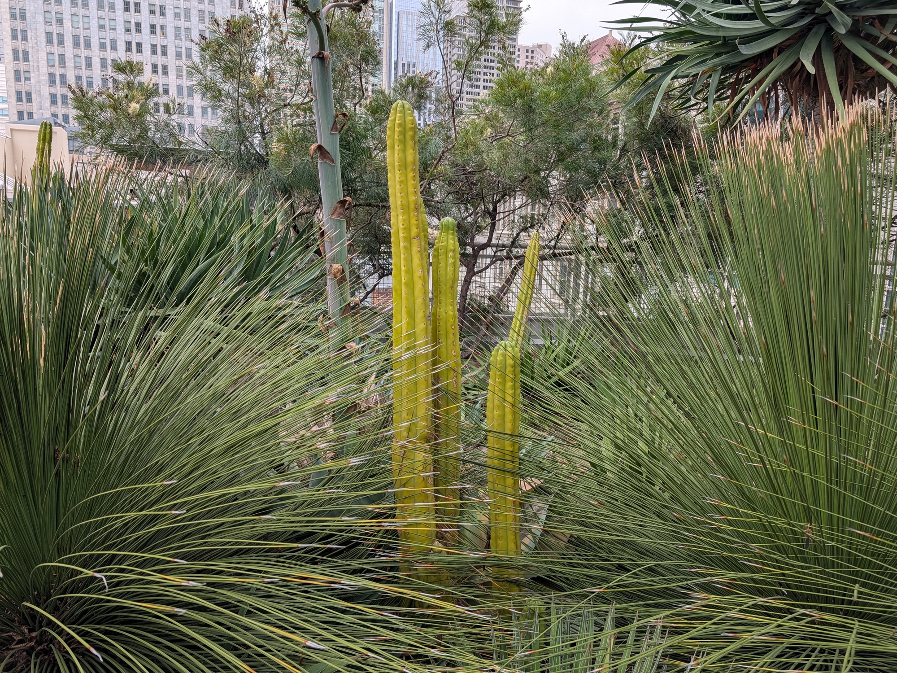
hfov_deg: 71.6
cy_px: 336
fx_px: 622
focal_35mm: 24
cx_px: 448
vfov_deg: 56.8
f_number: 1.68
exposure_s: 1/212
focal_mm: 6.9
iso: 19
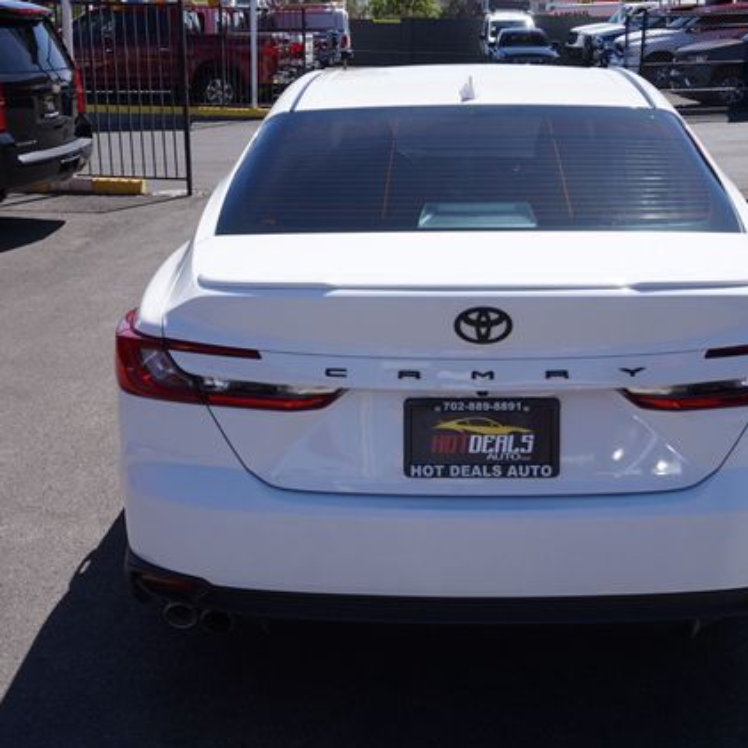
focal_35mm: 41
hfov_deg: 41.2
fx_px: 994
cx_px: 426
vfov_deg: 41.3
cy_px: 377
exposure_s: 1/250
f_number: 8
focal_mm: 21
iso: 100
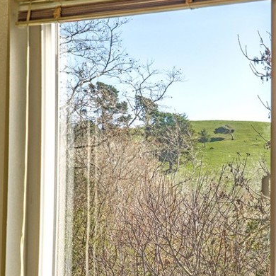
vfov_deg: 15.0
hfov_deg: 14.5
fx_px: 1046
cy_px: 194
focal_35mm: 116
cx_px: 349
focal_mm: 52
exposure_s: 1/1250
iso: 400
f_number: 9
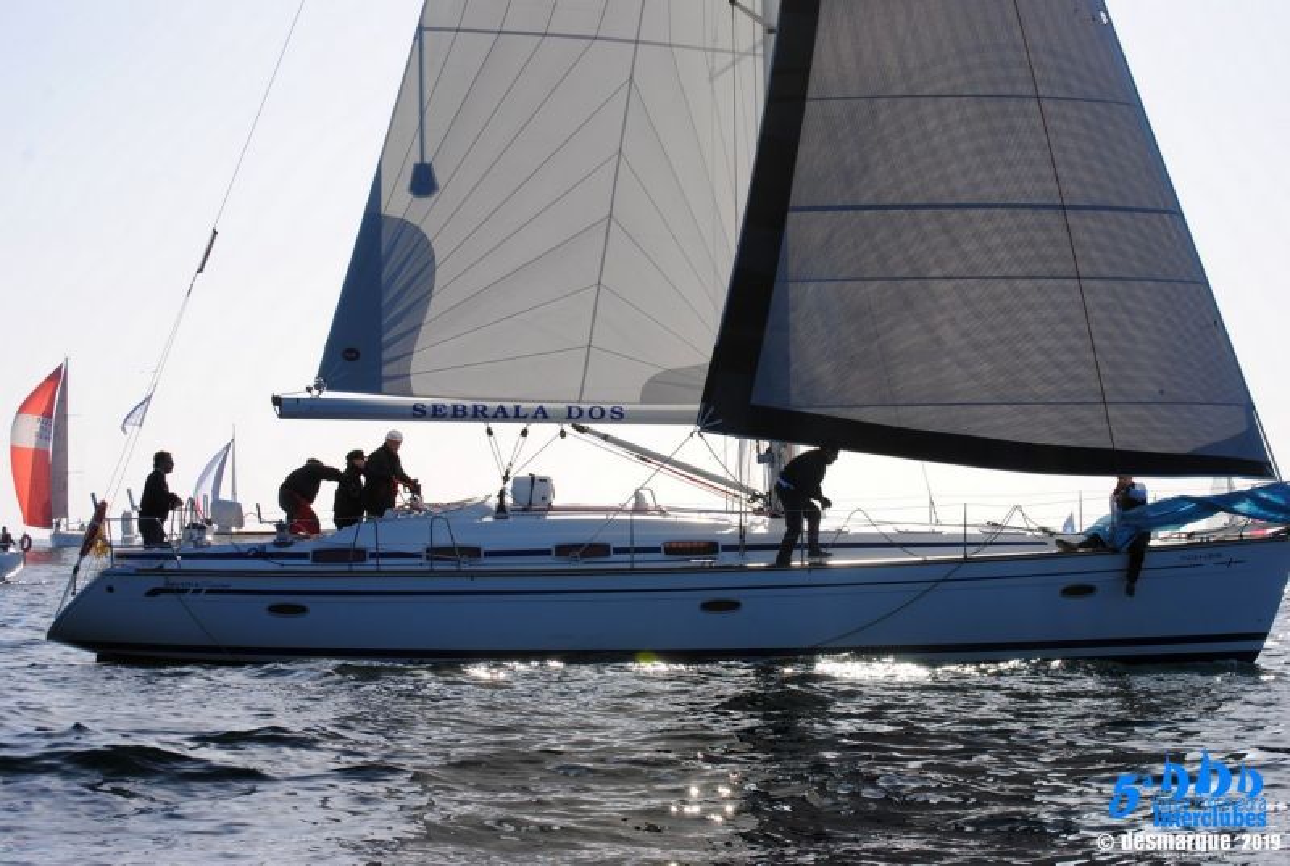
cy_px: 433
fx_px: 2962
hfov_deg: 24.6
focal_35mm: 82
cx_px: 645
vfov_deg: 16.6
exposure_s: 1/320
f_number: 9
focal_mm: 55
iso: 100
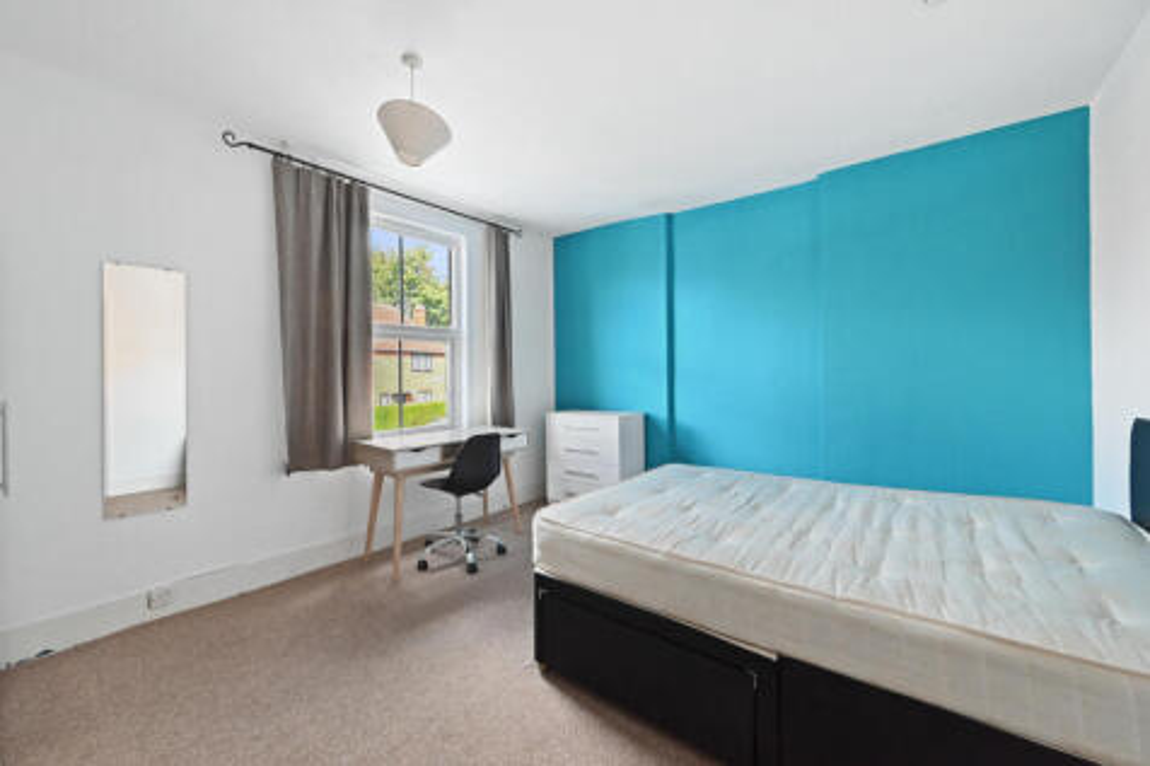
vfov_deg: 81.2
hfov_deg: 104.3
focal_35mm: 14
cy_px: 383
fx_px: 447
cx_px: 575
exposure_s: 1/80
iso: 14400
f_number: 7.1
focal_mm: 14
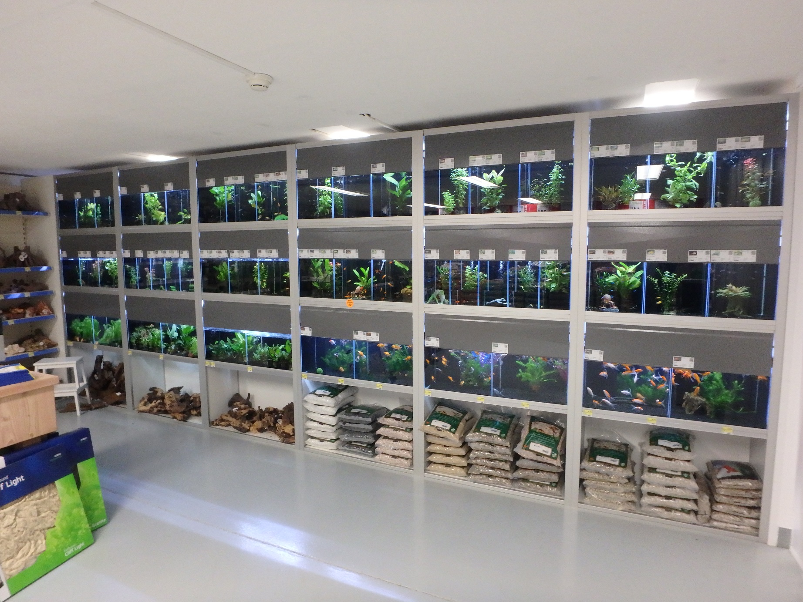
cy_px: 301
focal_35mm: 21
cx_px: 402
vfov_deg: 63.4
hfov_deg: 79.0
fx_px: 487
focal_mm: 3.7
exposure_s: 1/30
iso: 500
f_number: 3.5
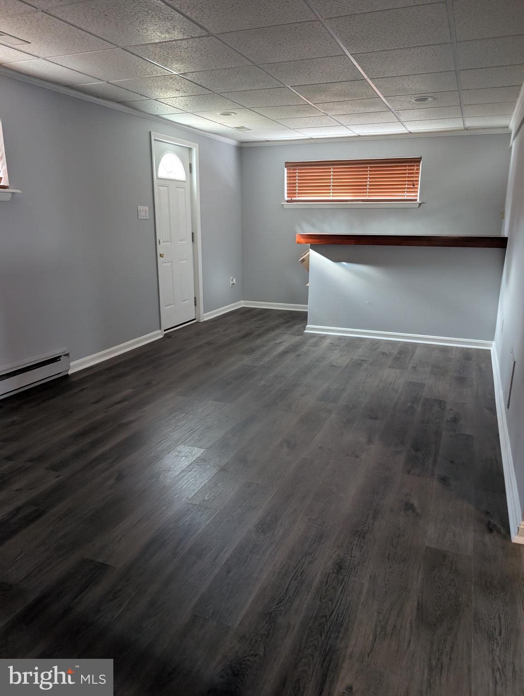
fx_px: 483
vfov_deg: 71.5
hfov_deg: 56.9
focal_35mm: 24
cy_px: 348
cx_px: 262
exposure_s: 1/60
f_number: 1.68
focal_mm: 6.9
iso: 733
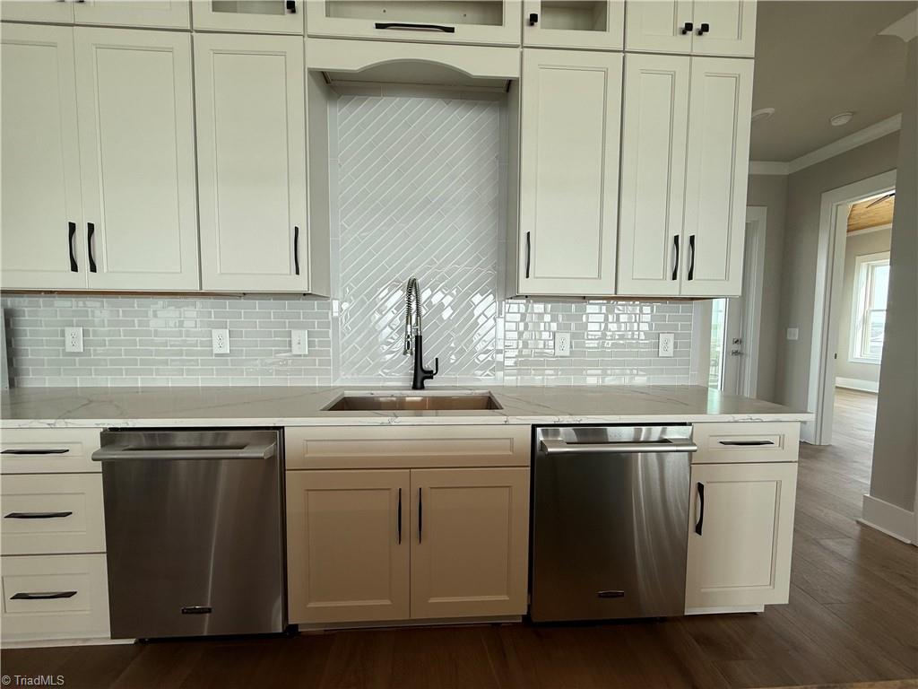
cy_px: 344
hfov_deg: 102.1
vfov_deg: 85.7
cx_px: 459
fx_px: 371
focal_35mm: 14
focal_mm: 2.22
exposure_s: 1/120
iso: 50
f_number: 2.2
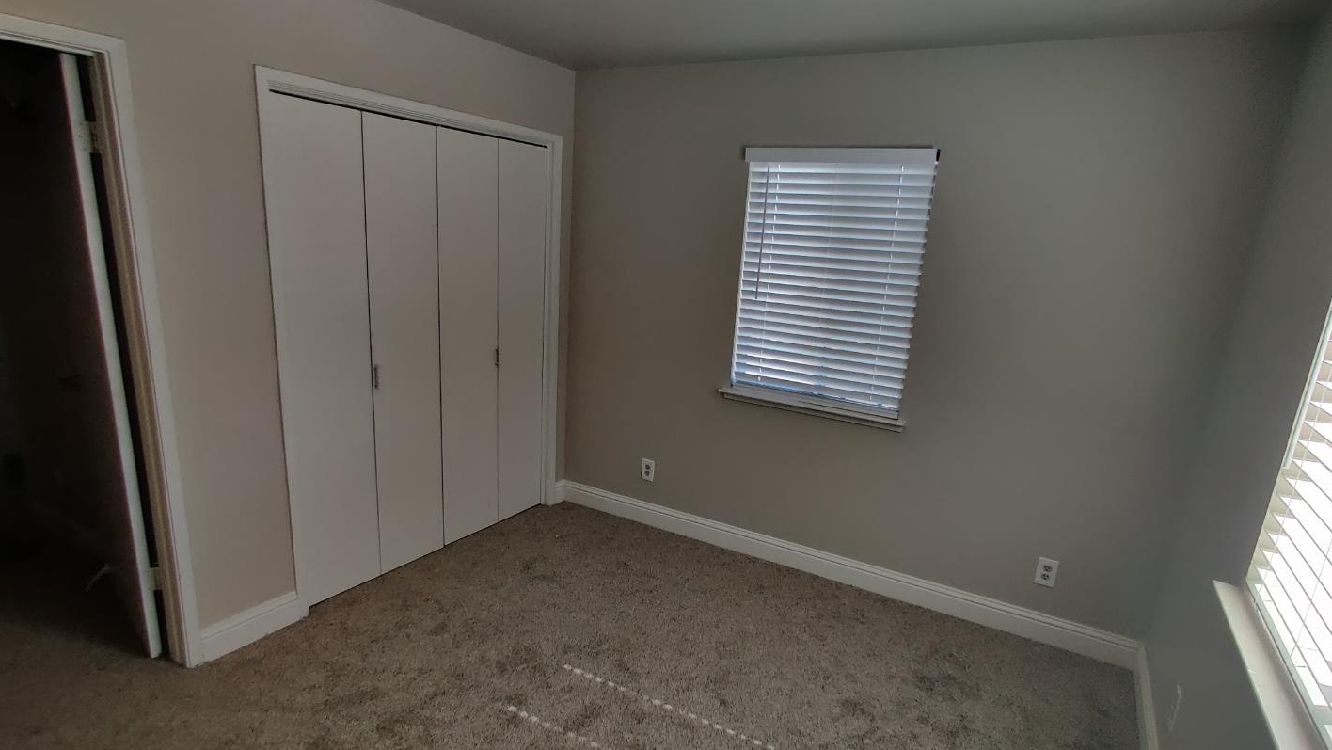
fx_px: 530
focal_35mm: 15
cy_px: 406
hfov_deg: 103.0
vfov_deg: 70.4
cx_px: 674
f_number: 2.2
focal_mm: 2.25
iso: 200
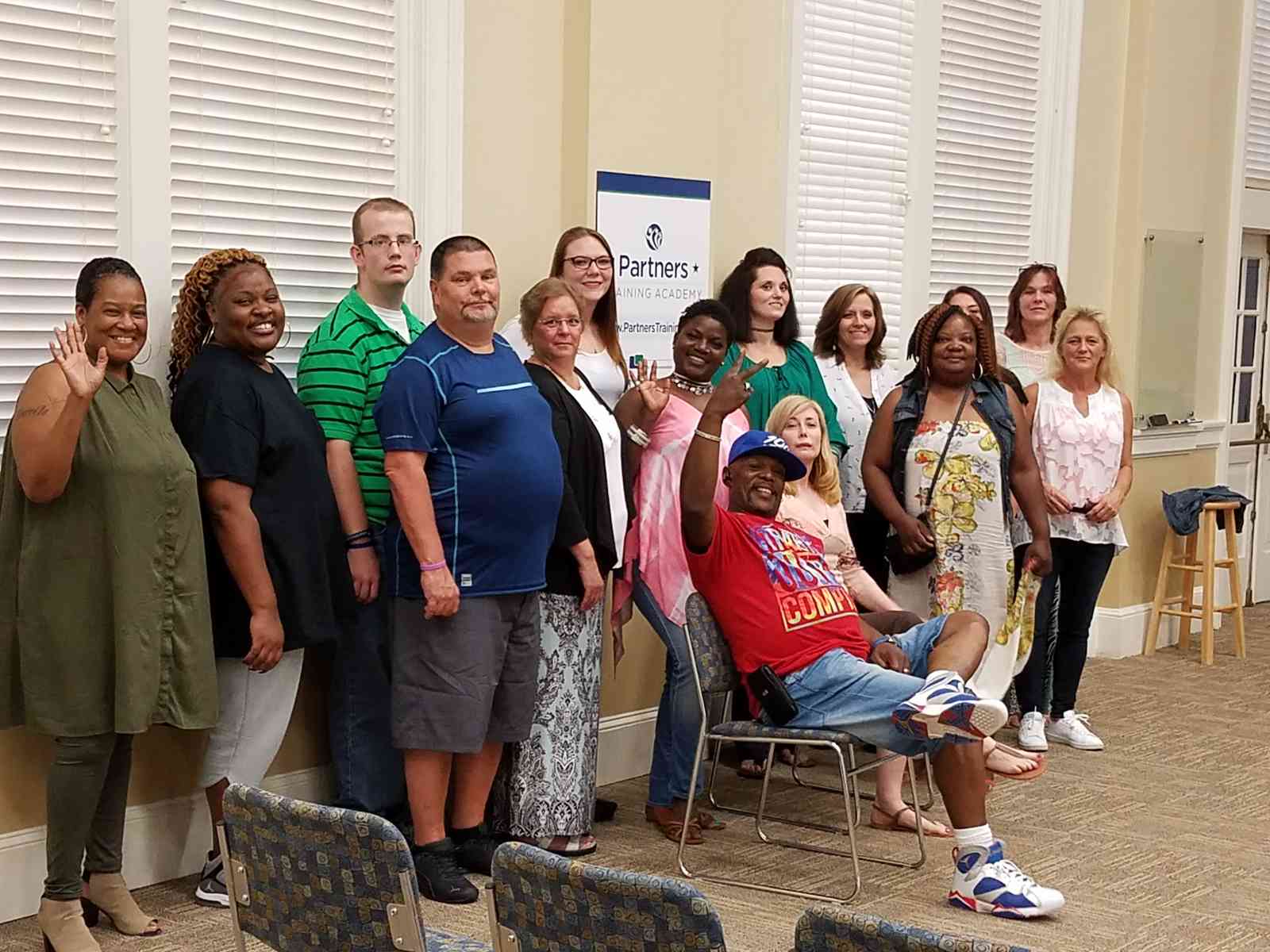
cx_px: 635
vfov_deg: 53.1
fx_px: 954
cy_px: 476
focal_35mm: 26
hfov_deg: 67.3
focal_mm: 4.2
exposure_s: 1/24
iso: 125
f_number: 1.7
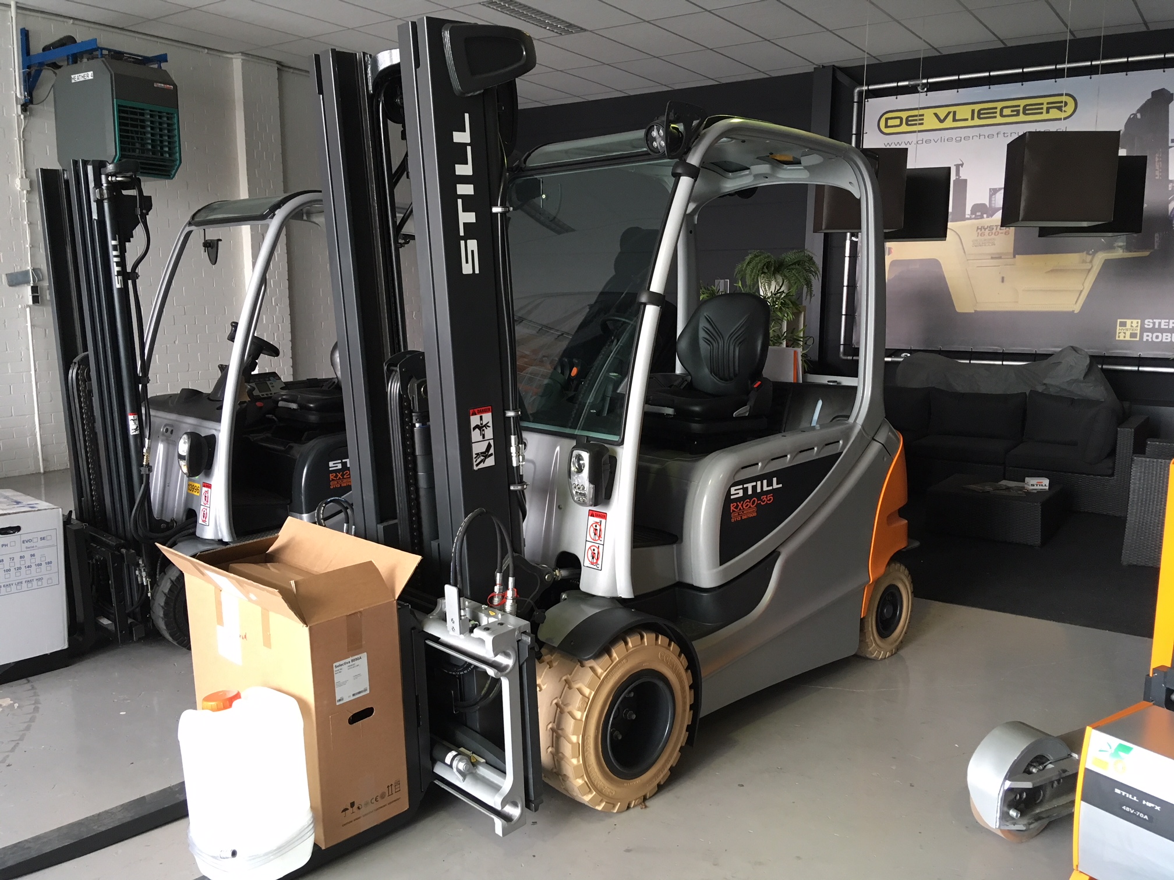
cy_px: 440
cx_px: 587
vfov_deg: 48.2
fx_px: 984
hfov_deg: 61.7
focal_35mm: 29
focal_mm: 4.15
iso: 125
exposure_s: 1/33
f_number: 2.2
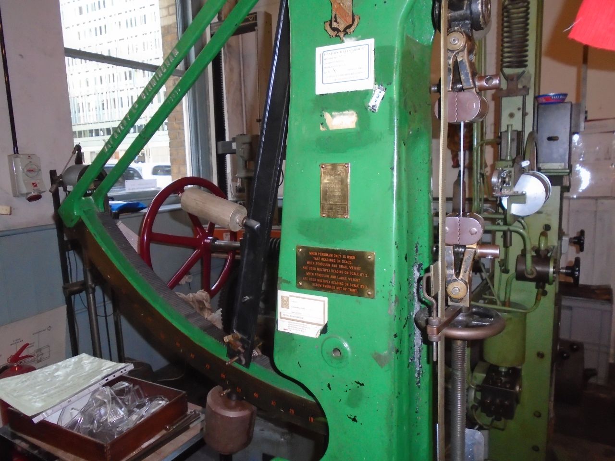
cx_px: 308
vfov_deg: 53.1
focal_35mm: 26
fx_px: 462
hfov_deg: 67.3
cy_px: 230
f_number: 3.2
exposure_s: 1/30
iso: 400
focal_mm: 4.6
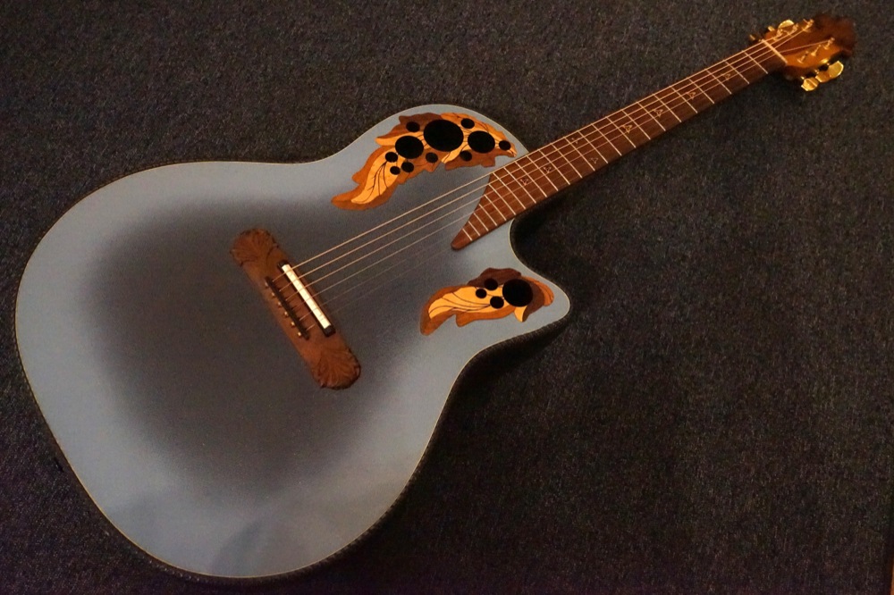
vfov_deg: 44.9
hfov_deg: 63.7
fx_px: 720
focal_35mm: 29
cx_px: 447
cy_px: 298
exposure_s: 1/125
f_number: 7.1
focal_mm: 29
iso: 16000
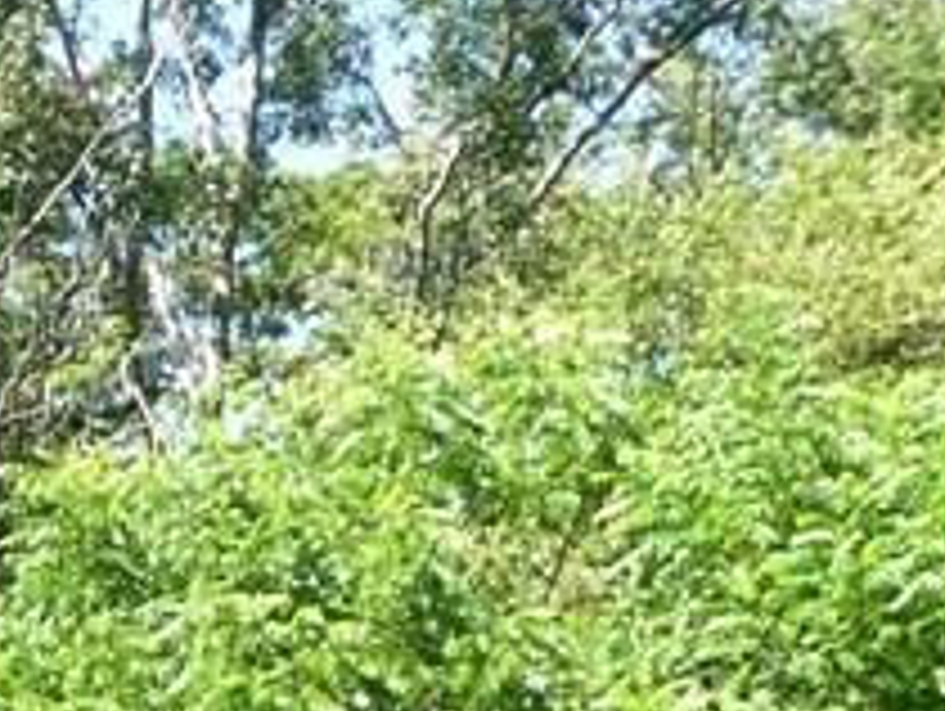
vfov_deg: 7.2
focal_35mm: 195
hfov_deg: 9.5
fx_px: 5329
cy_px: 1624
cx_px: -860
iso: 100
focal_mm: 6.7
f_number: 3.9
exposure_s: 1/160
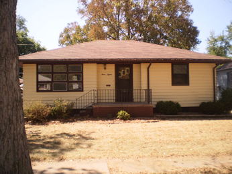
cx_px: 116
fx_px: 241
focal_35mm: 36
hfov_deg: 51.3
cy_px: 87
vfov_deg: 39.7
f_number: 3.1
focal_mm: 6.3
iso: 64
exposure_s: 1/640
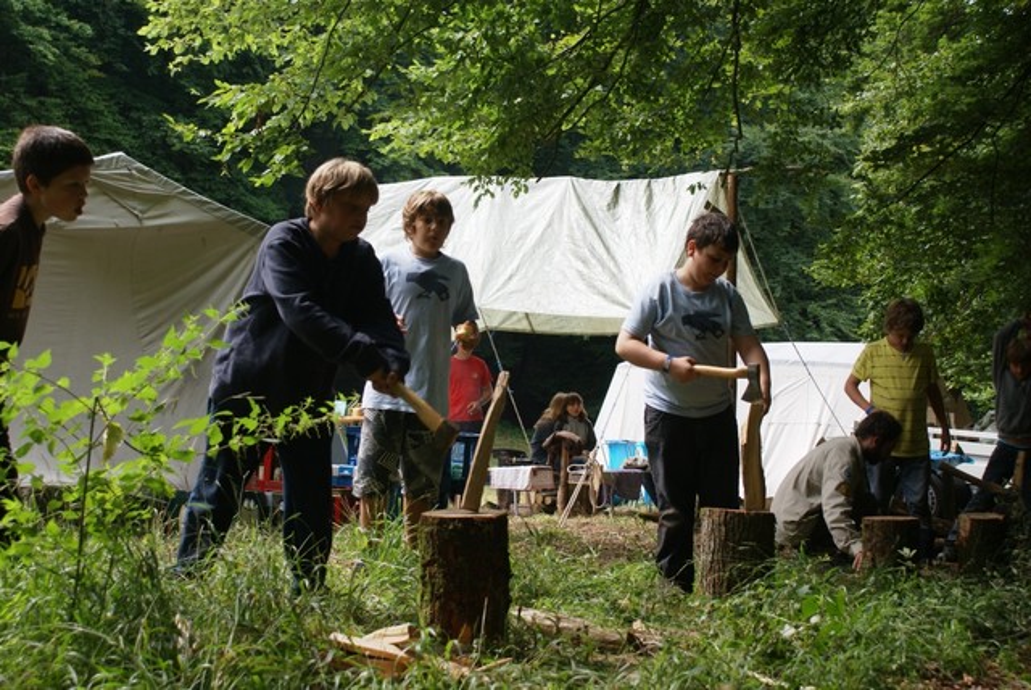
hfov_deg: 37.8
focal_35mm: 52
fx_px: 1505
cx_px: 516
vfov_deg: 25.8
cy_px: 345
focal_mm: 35
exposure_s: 1/200
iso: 100
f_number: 5.6
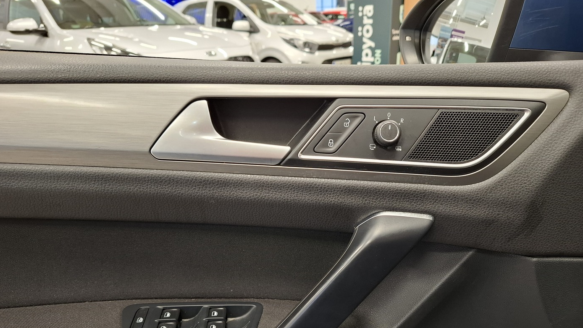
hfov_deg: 71.9
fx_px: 402
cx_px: 299
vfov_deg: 43.8
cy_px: 217
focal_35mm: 26
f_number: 1.8
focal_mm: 5.54
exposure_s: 1/33
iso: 400
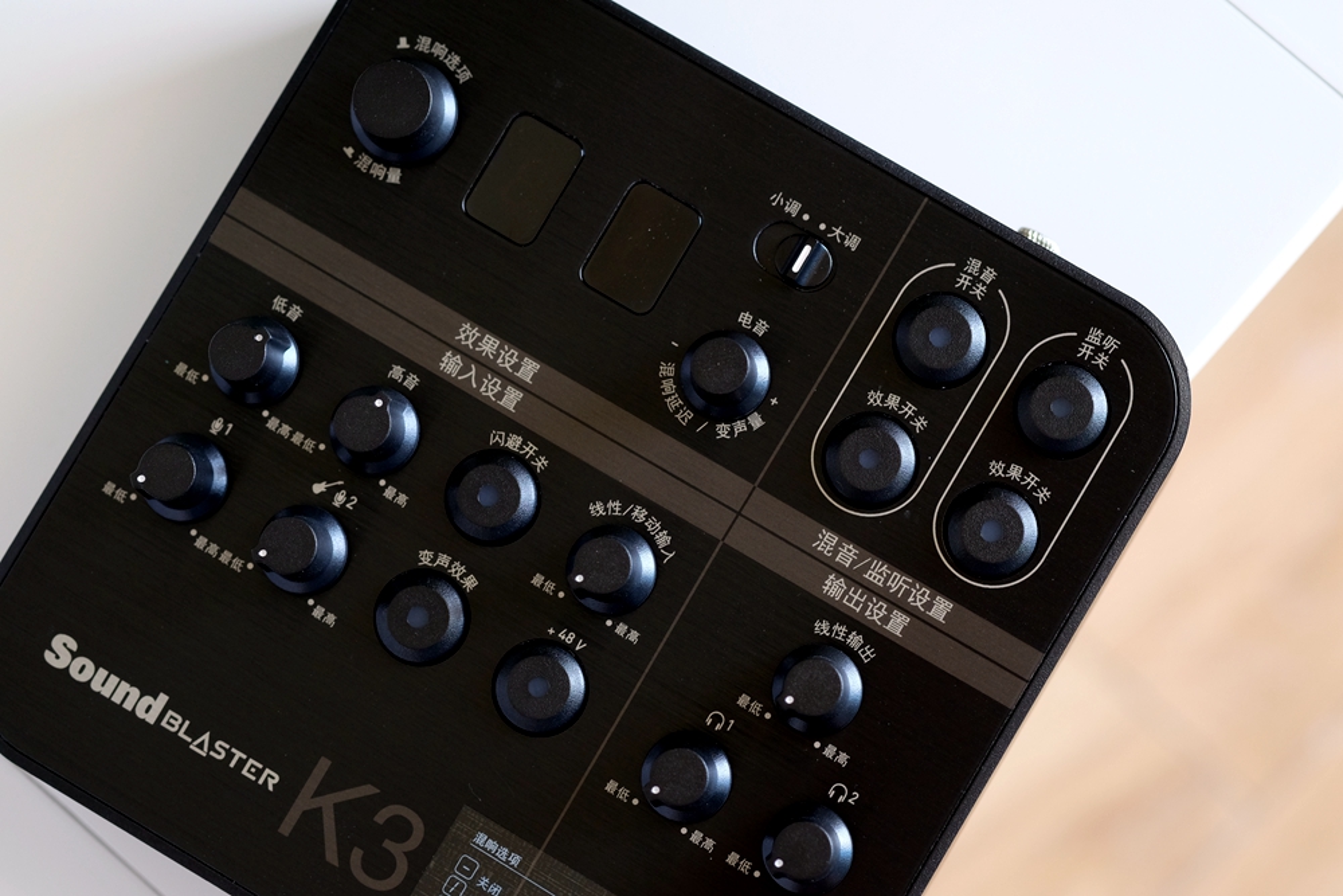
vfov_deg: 15.2
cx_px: 672
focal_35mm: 90
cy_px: 448
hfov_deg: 22.6
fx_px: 3358
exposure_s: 1/90
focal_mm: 60
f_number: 4
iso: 1000
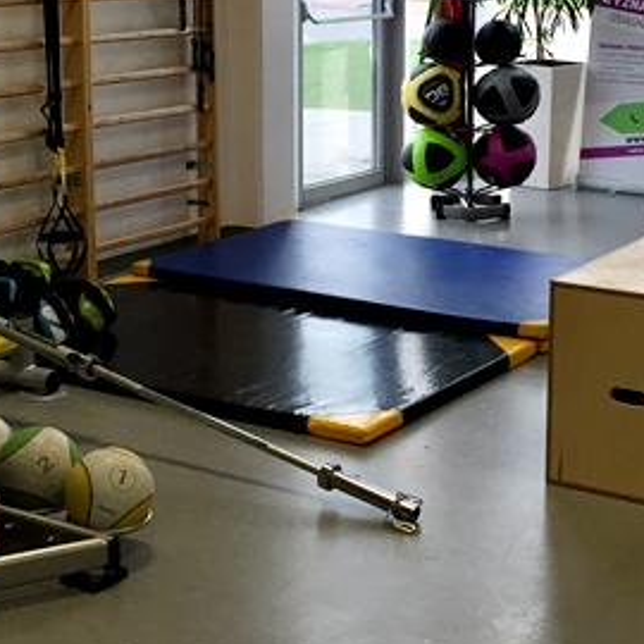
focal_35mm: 71
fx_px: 1494
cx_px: 401
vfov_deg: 24.0
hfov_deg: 24.3
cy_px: 144
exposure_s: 1/33
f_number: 2.2
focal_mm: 4.15
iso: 50
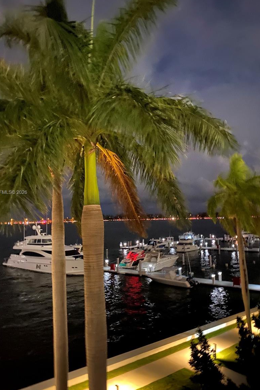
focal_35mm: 28
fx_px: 303
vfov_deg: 65.5
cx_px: 116
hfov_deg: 46.3
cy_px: 193
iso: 1600
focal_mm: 4.25
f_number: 1.8
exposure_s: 1/4
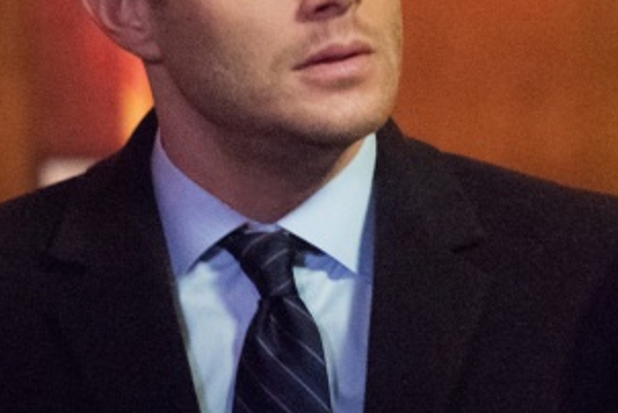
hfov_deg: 3.6
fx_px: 9841
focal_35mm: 573
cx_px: 455
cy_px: 284
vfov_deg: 2.4
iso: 12800
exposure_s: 1/125
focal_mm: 160
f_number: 2.8
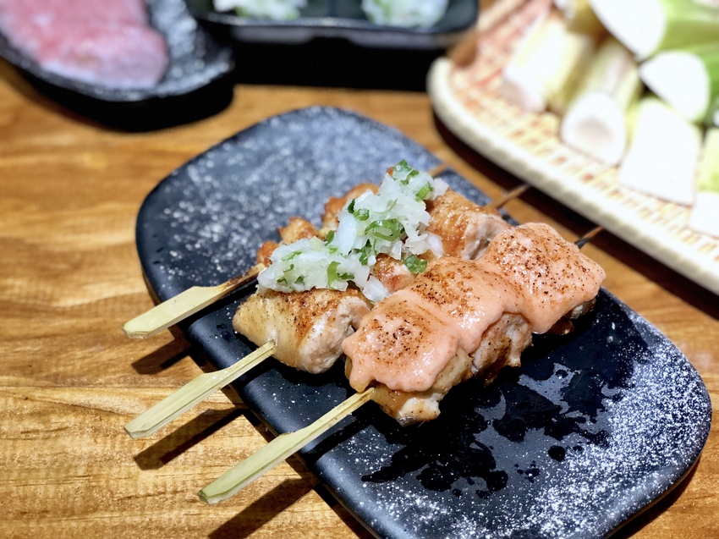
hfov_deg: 33.8
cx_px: 360
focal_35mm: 57
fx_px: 1184
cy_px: 270
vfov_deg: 25.6
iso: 250
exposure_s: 1/60
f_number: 2.8
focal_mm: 6.6
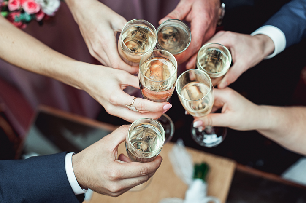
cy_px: 102
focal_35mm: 50
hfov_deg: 39.6
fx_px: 425
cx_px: 153
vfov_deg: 26.9
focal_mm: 50
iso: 640
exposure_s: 1/250
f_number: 3.2
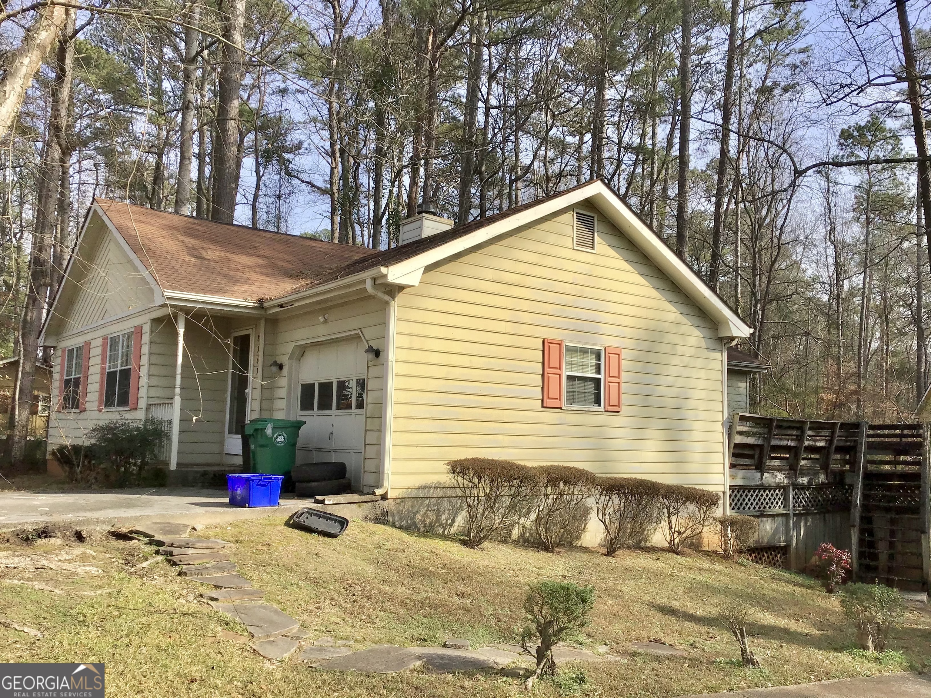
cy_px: 349
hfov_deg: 58.4
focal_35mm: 31
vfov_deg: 45.4
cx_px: 466
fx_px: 834
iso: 25
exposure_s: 1/1101
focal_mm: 3.3
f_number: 2.4
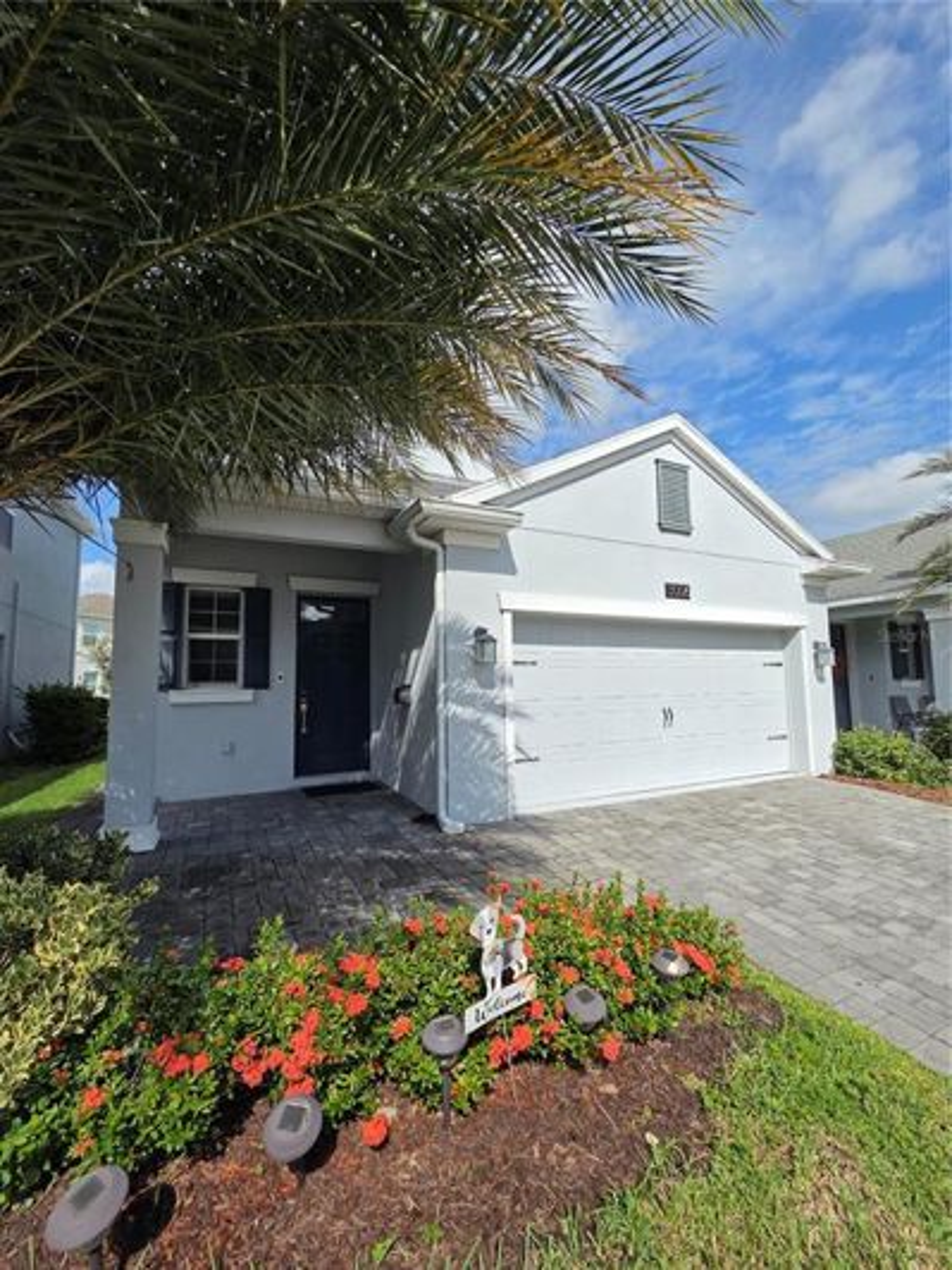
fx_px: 477
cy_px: 635
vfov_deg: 106.2
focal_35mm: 13
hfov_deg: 89.9
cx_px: 476
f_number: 2.2
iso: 50
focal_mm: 2.2
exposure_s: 1/2216
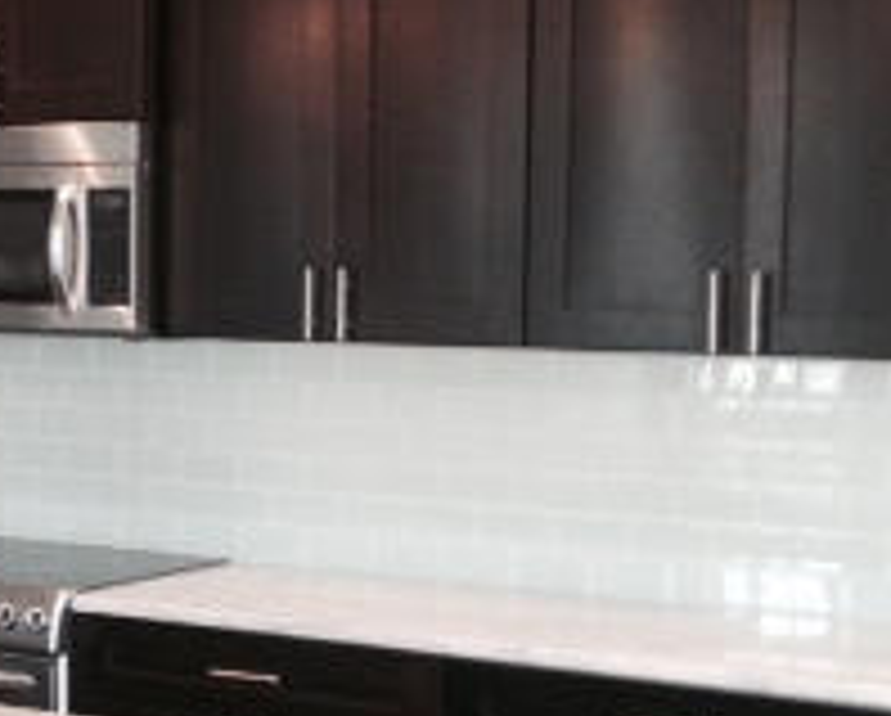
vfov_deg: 14.8
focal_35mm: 104
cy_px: 383
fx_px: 2747
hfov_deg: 17.6
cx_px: -176
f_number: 2.4
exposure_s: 1/20
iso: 80
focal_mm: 4.12
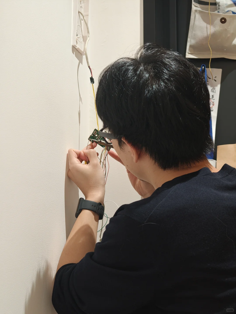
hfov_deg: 21.0
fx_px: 636
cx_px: 118
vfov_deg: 27.8
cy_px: 157
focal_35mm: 70
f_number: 2.1
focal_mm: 16.53
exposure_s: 1/46
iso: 1000
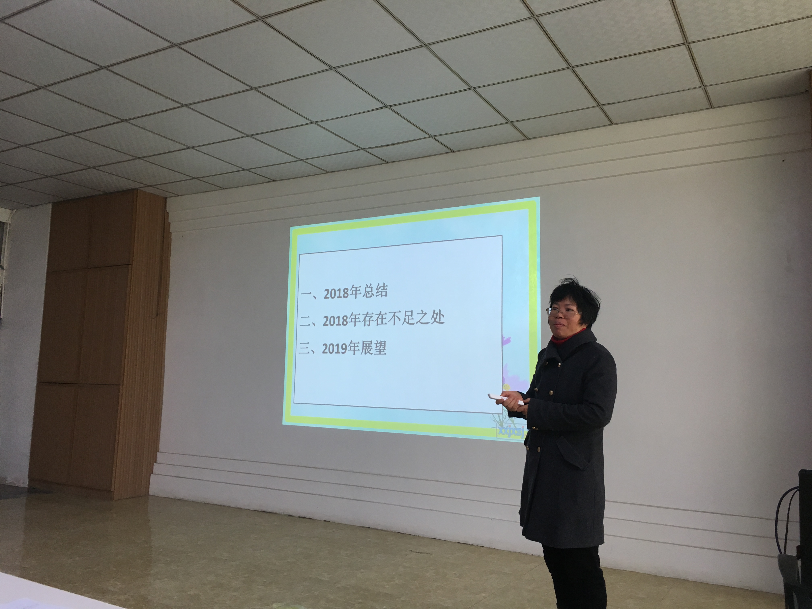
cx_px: 406
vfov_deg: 48.2
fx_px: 680
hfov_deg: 61.7
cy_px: 304
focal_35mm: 29
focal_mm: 4.15
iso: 25
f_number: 2.2
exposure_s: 1/33
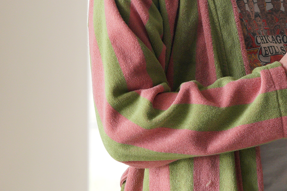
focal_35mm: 224
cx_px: 264
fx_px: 1785
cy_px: -35
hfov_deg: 9.2
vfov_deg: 6.1
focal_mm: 93
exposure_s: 1/160
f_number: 4.5
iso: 2000
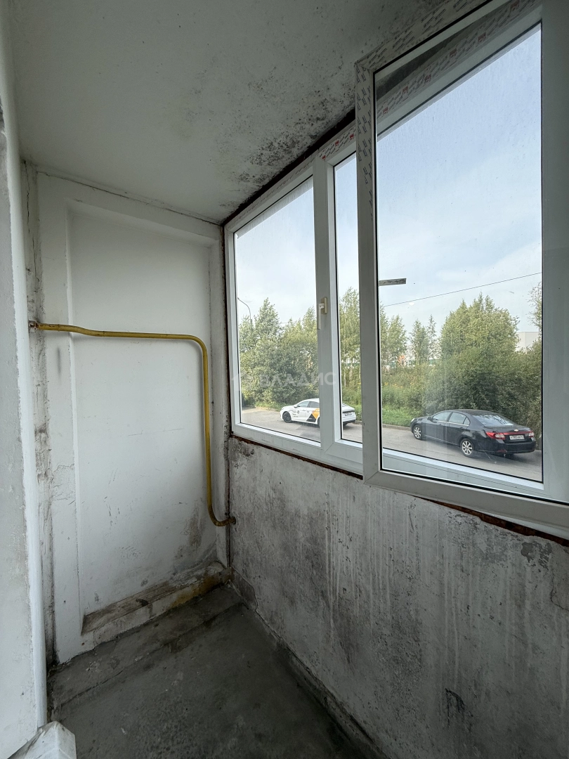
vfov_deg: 102.1
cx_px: 284
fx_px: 307
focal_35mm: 14
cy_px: 380
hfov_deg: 85.7
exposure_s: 1/540
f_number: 2.2
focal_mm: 2.22
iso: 50
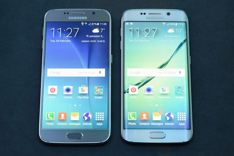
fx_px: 325
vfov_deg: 27.0
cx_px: 117
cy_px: 78
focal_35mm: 50
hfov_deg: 39.6
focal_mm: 50
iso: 1000
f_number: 4
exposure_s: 1/160
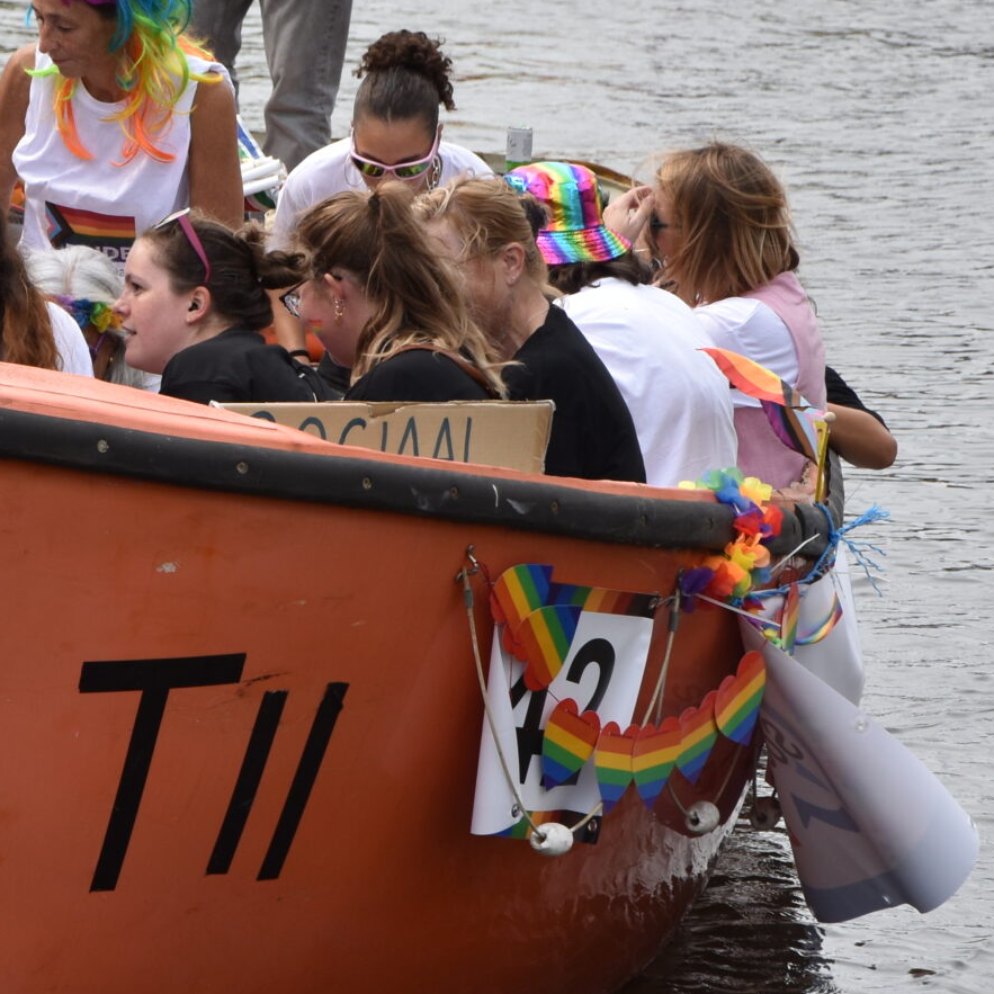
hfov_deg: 4.5
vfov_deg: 4.5
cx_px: -118
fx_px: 12613
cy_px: 198
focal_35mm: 388
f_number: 8
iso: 200
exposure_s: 1/250
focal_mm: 105
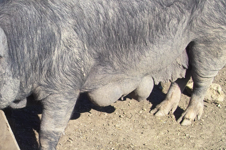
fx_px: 609
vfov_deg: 14.1
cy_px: 72
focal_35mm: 97
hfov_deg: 21.0
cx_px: 86
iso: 100
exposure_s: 1/350
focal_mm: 28
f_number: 5.6
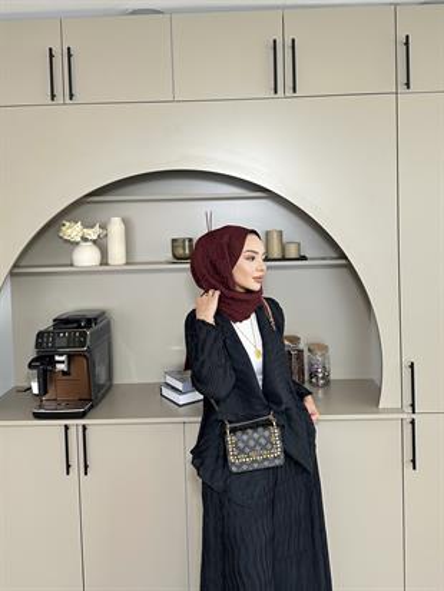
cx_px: 222
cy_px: 296
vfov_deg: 71.6
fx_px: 410
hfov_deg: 56.8
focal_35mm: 24
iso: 160
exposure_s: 1/121
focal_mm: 6.86
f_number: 1.78
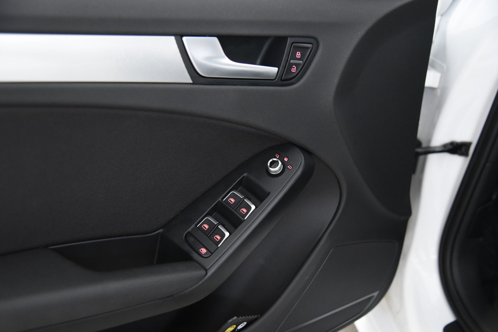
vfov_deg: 33.4
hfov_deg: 48.4
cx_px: 249
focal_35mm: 40
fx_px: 554
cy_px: 166
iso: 4000
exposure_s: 1/40
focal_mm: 40
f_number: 4
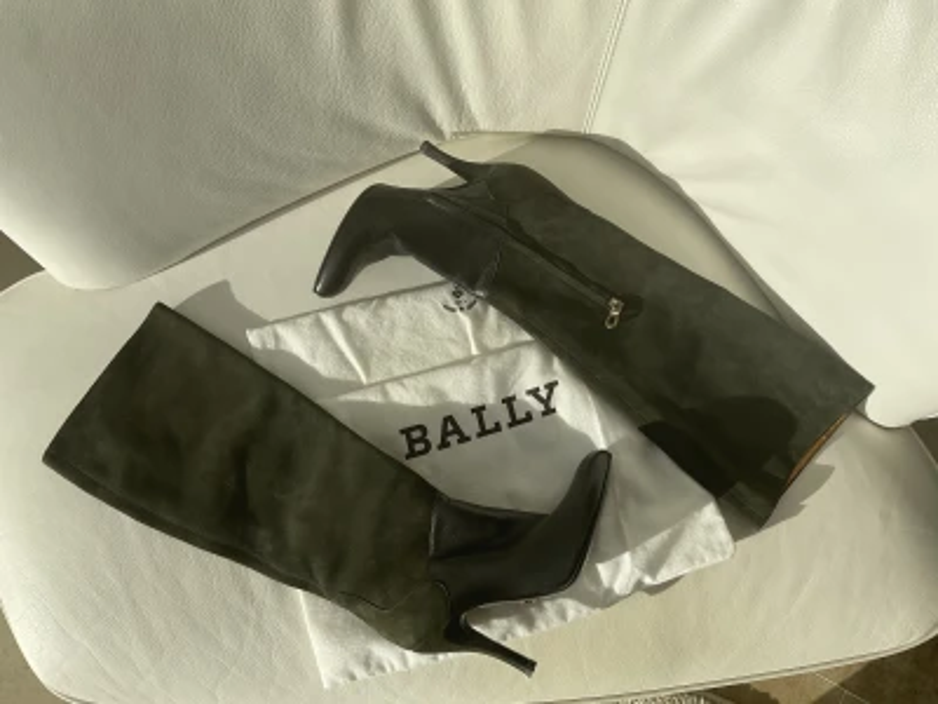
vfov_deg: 48.2
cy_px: 352
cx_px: 469
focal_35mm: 29
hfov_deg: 61.7
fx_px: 786
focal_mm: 3
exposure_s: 1/2427
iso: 16
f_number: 1.8
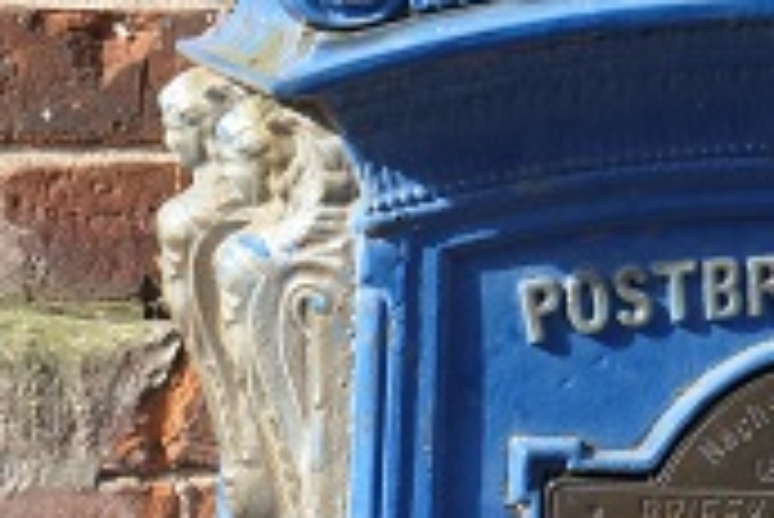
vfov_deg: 3.7
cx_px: 531
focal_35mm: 376
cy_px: 318
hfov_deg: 5.5
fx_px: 8091
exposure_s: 1/400
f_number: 5.5
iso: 200
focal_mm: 43.1
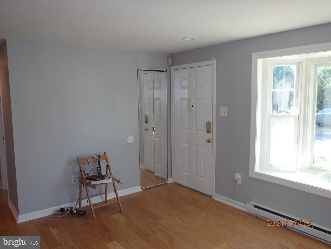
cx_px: 166
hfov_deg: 63.4
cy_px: 124
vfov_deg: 49.7
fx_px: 268
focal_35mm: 28
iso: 200
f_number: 3.9
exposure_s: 1/60
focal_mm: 5
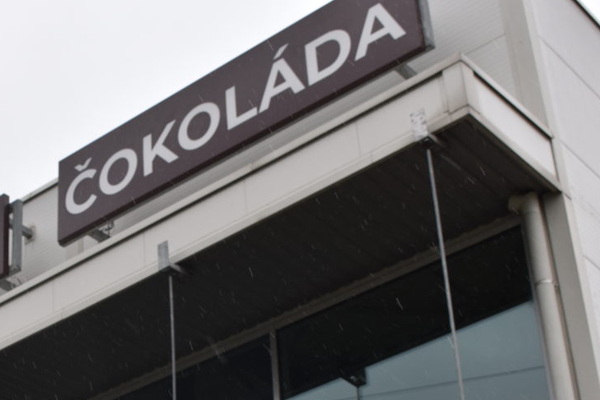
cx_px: 103
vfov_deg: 15.7
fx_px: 1432
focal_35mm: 86
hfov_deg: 23.3
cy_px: 356
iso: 320
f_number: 8
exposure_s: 1/250
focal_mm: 31
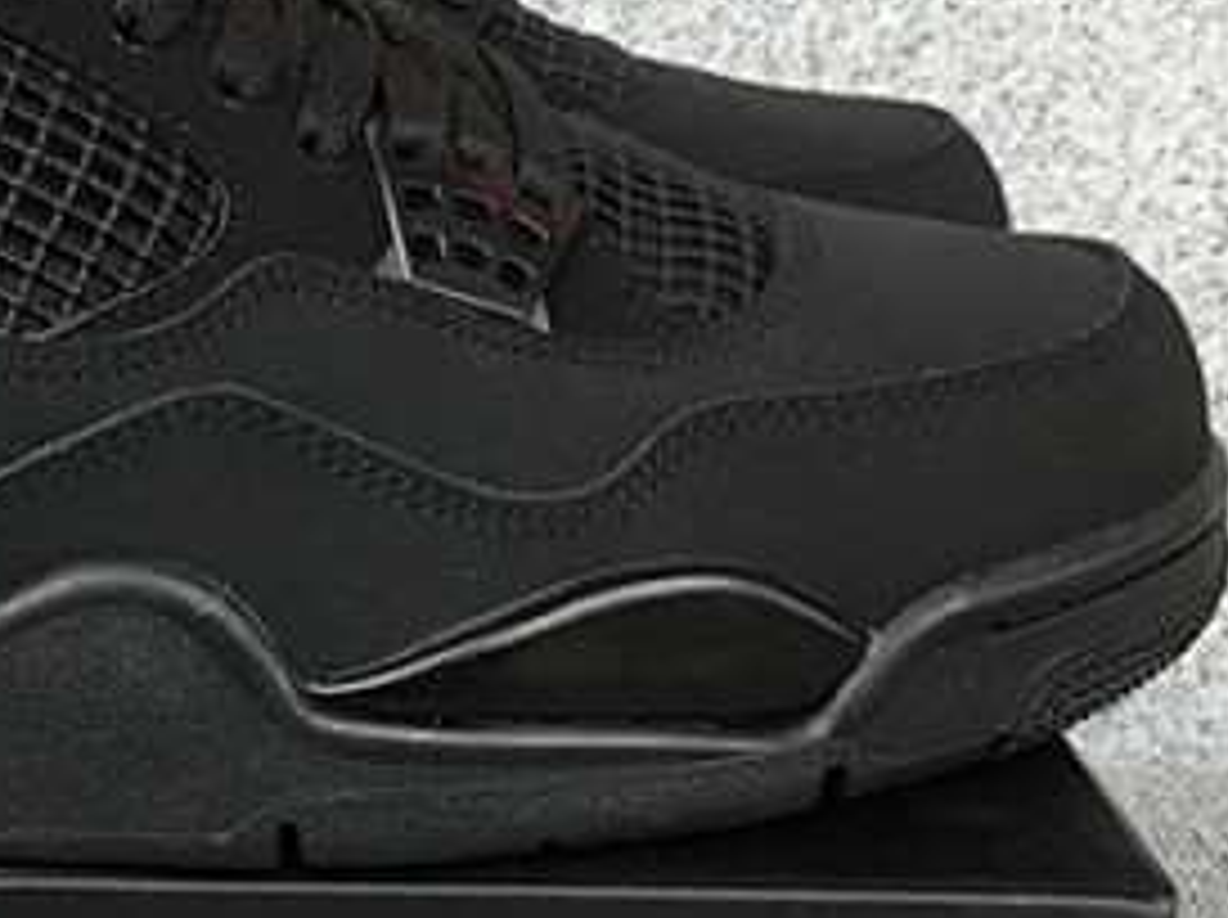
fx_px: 3224
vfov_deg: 16.2
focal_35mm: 91
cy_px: 454
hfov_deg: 20.9
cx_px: 9
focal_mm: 3.3
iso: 32
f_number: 2.4
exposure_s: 1/100
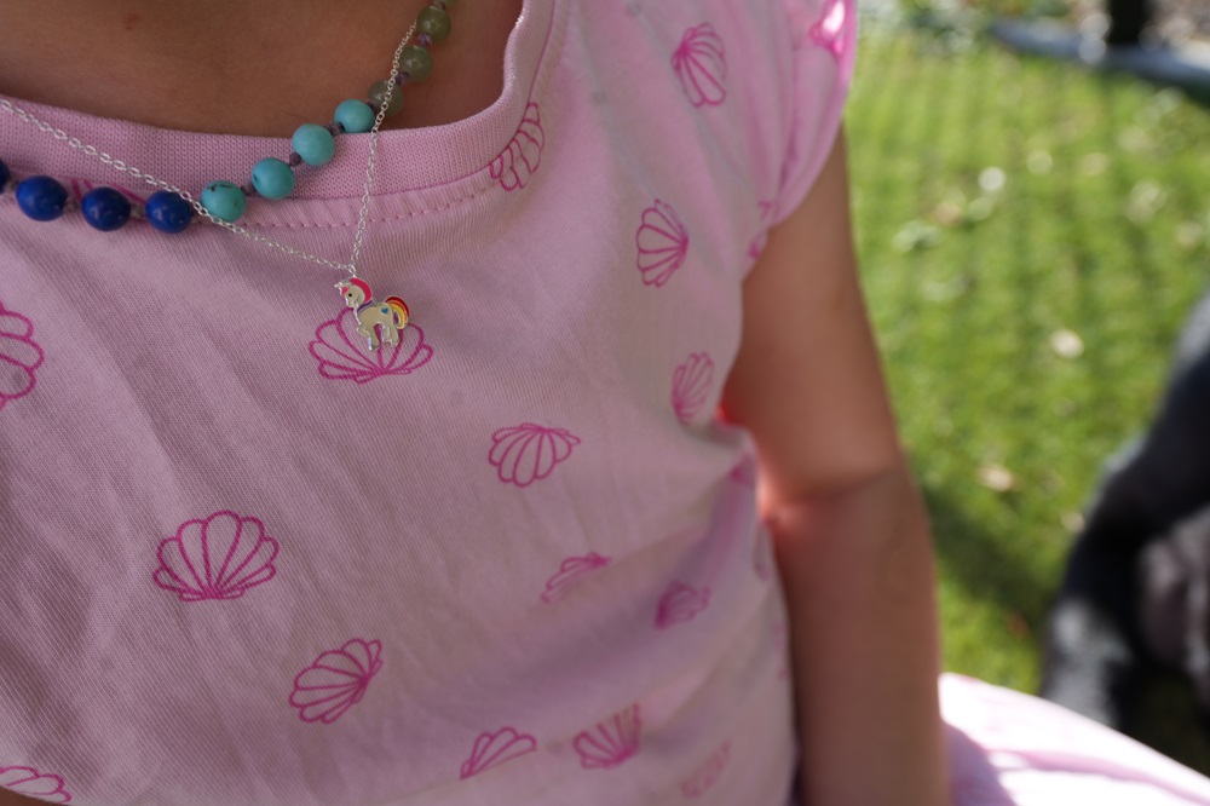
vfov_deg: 51.3
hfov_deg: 71.5
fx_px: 840
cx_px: 605
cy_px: 403
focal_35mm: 25
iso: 100
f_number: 5.6
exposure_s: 1/125
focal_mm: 25
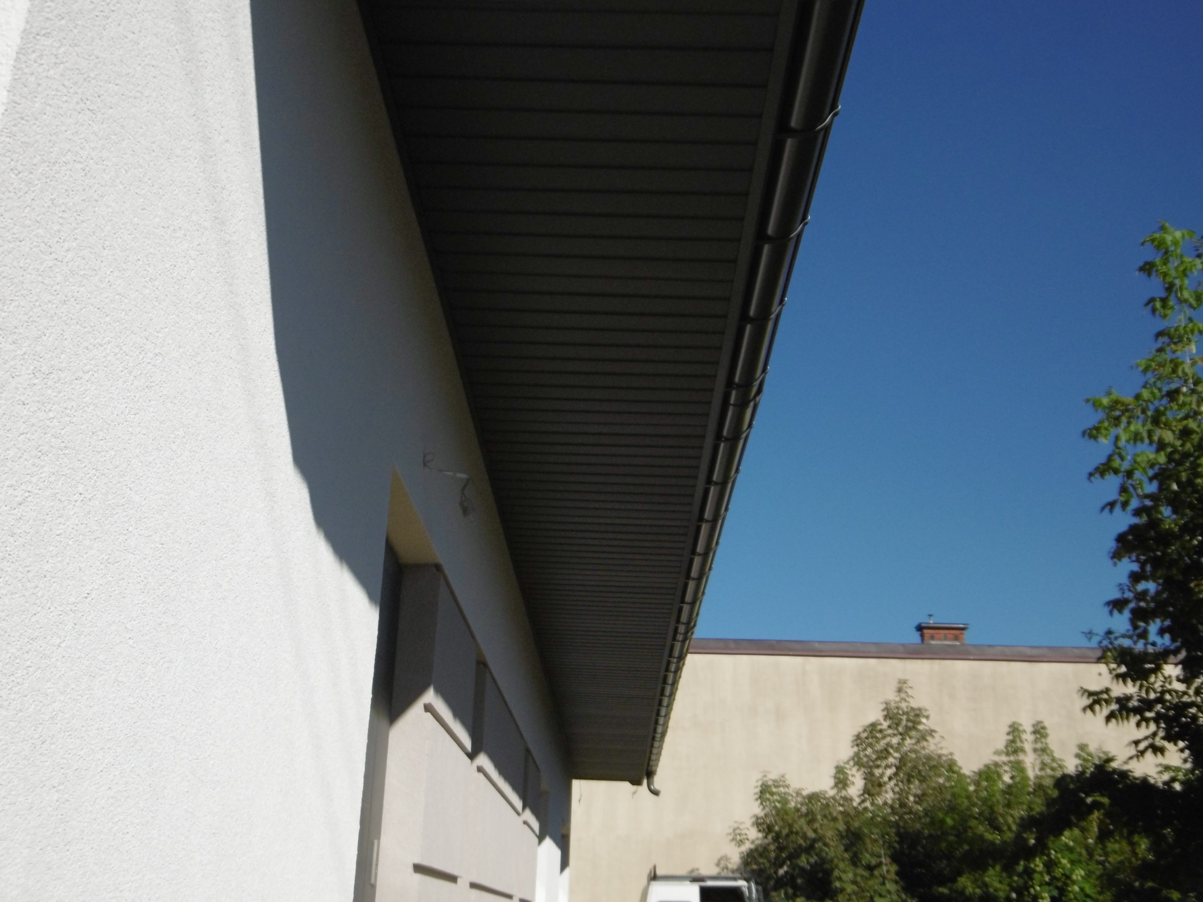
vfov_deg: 37.7
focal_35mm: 38
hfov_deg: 49.0
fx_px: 1321
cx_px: 602
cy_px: 451
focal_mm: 6.8
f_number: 9.3
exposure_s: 1/320
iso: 100
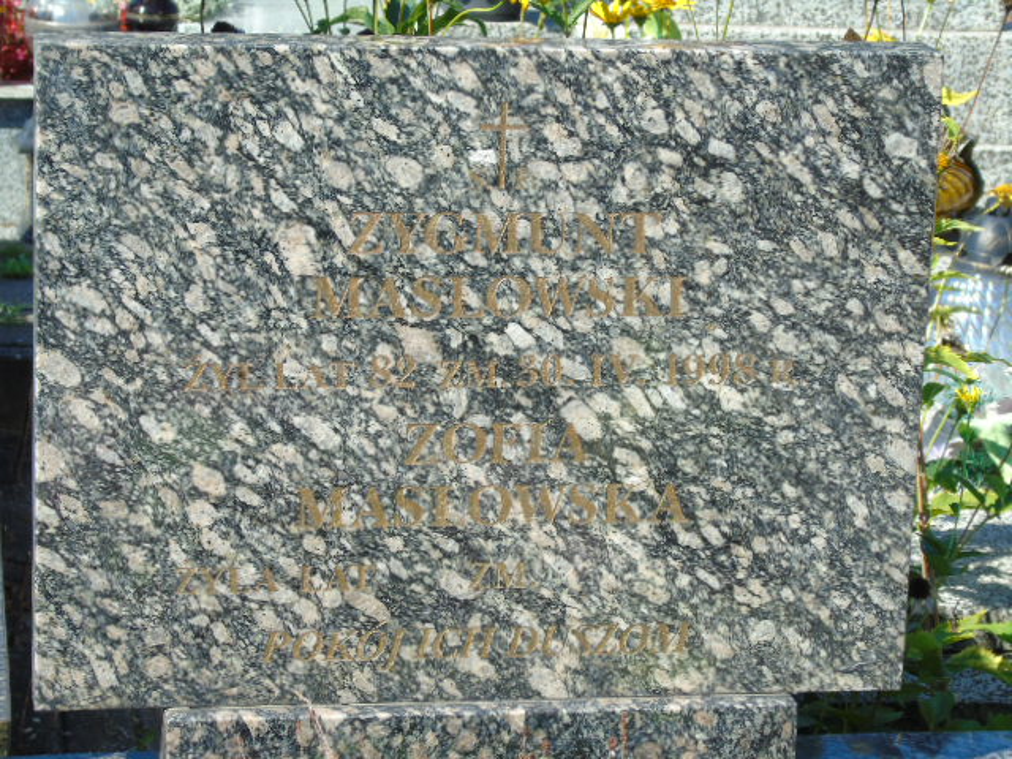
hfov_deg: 18.2
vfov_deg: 13.7
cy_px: 380
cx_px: 506
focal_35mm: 108
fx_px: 3157
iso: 80
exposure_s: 1/250
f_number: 4.4
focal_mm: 19
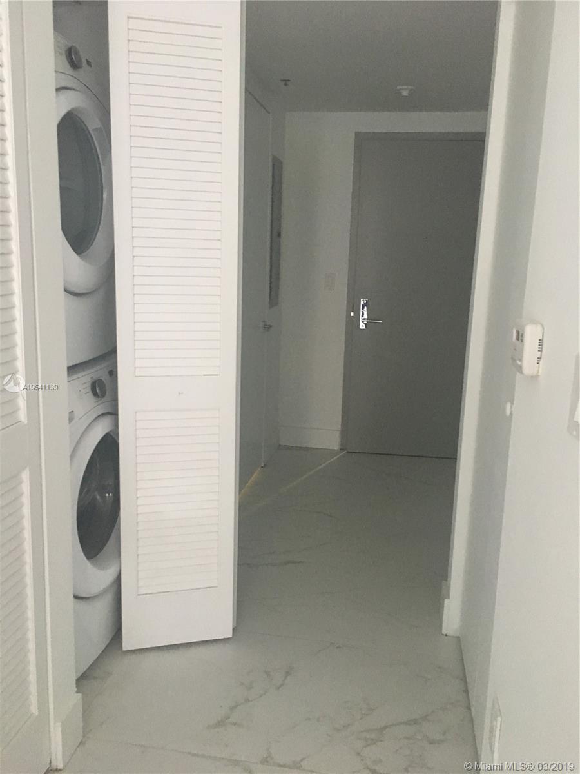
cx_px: 290
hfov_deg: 48.2
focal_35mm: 29
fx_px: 648
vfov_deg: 61.7
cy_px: 387
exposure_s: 1/30
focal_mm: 4.15
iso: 160
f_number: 2.2
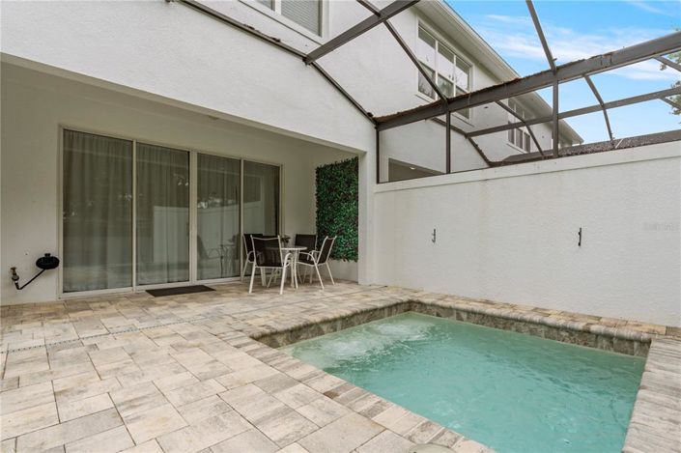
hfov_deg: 96.8
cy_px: 226
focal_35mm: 16
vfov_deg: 73.7
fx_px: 302
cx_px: 340
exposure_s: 1/100
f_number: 6.3
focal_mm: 16
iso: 100
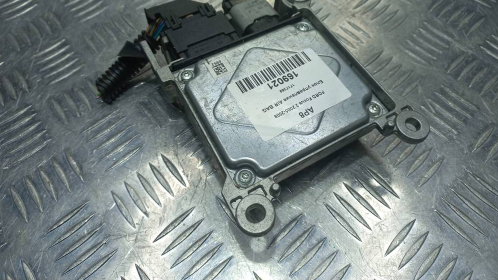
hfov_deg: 67.9
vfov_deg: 40.9
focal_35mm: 28
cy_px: 92
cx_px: 255
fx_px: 370
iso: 25
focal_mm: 4.6
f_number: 1.8
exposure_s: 1/101
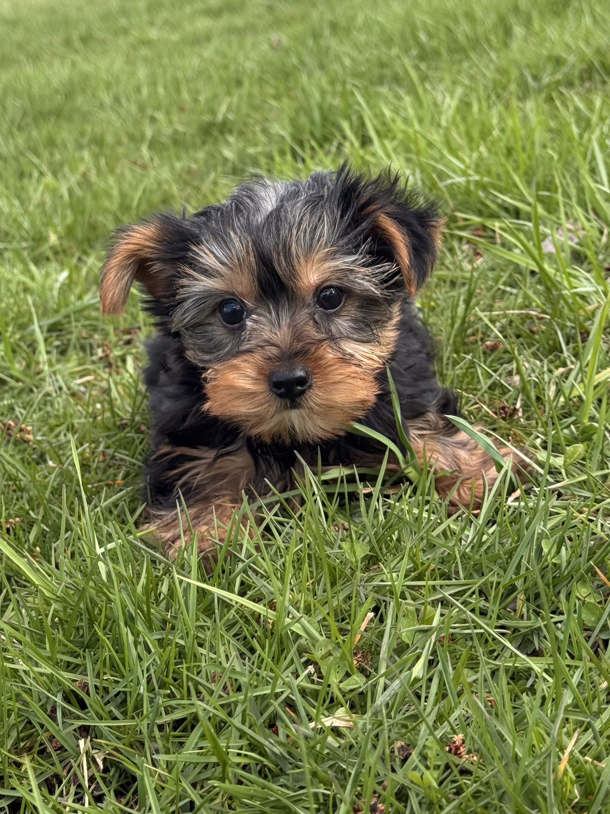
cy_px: 407
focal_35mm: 48
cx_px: 305
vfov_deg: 39.7
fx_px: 1128
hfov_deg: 30.3
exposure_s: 1/812
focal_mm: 6.76
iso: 64
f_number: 1.78
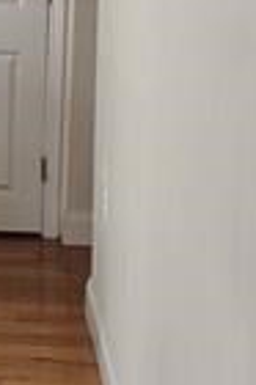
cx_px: -122
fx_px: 1465
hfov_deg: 9.7
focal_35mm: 137
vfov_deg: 14.9
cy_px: 55
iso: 891
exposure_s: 1/120
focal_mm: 5.56
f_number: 1.8
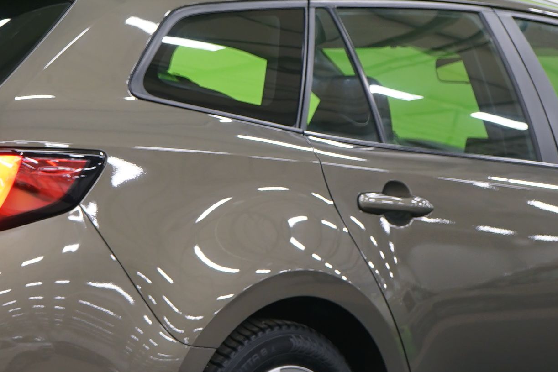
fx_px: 2496
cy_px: 137
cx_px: 241
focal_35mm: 161
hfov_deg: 12.8
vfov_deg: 8.5
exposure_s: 1/8
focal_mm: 50
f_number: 4.5
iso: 400
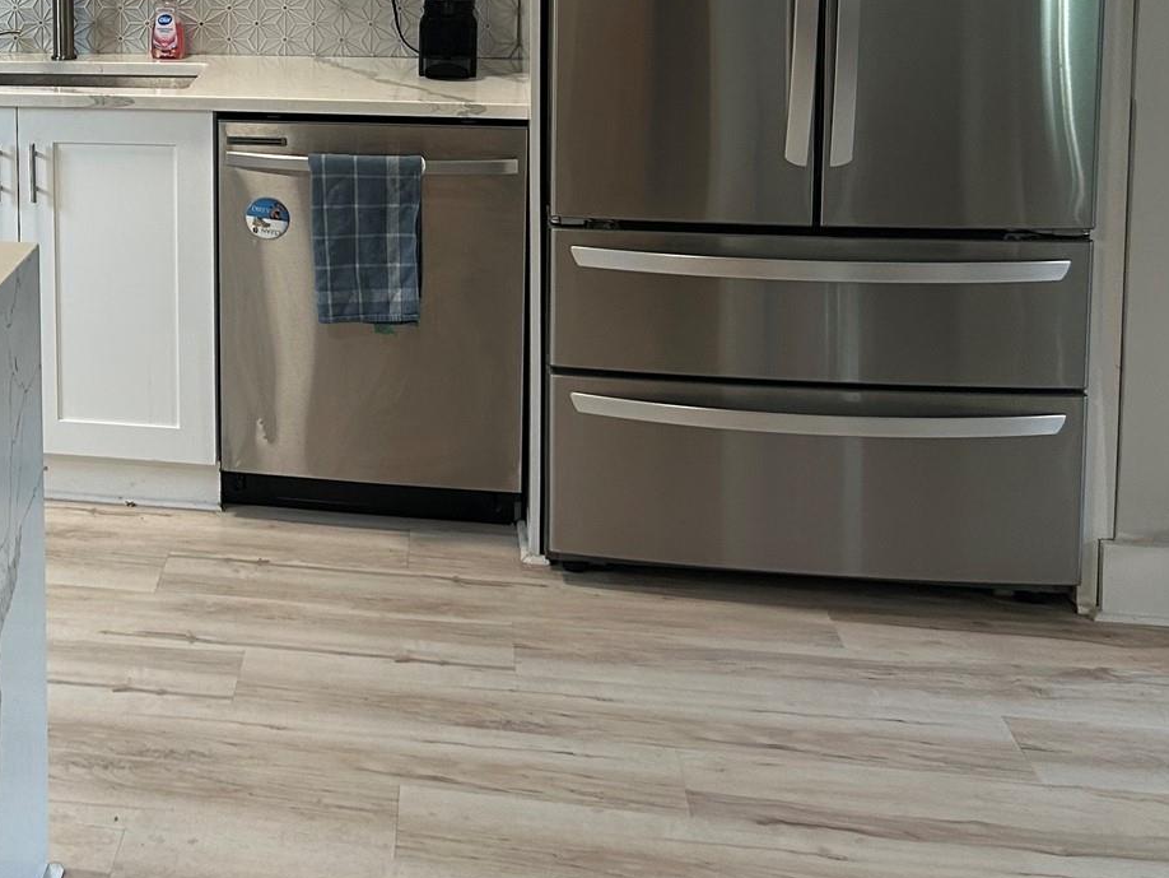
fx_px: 1959
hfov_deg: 30.4
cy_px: 48
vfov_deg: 24.3
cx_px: -48
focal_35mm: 58
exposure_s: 1/120
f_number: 1.5
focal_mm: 5.7
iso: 125
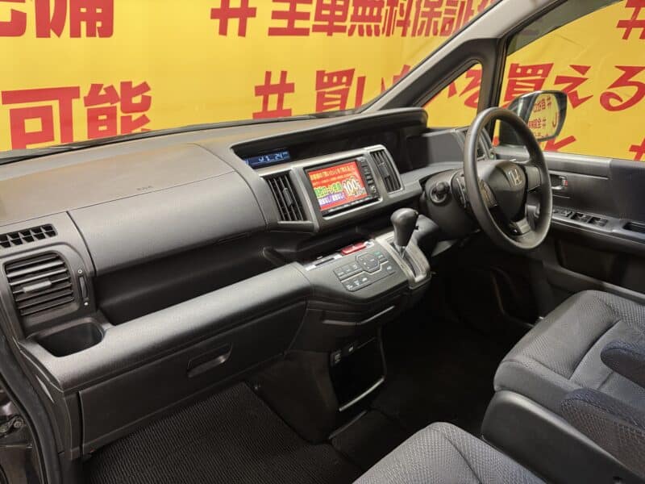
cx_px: 322
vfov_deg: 56.8
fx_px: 447
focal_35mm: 24
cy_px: 242
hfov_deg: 71.6
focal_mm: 6.76
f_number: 1.78
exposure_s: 1/50
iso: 250
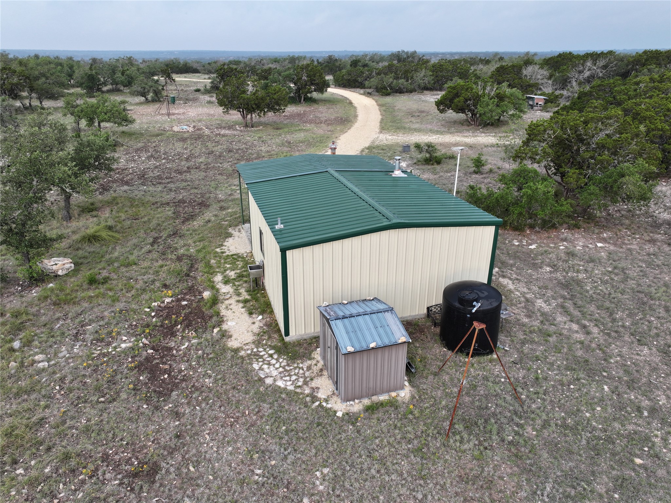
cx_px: 336
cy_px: 252
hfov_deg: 71.6
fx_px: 465
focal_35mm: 24
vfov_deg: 56.8
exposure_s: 1/320
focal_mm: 12.29
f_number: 2.8
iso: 100
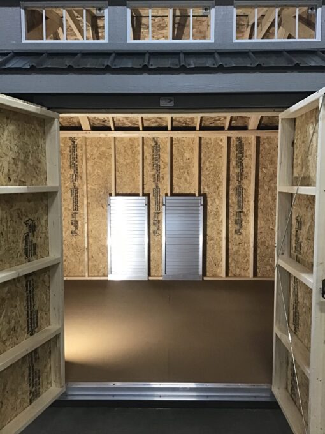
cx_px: 162
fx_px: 388
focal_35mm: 31
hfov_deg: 45.4
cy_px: 217
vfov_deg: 58.4
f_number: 2.4
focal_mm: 3.3
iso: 125
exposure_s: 1/30
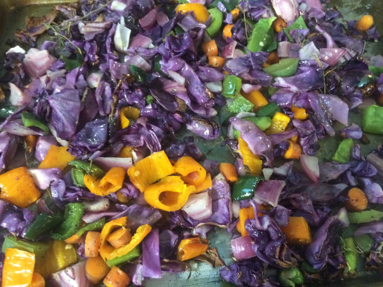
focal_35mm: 29
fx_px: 321
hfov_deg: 61.7
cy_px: 144
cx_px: 192
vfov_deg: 48.2
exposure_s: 1/15
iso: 500
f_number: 2.2
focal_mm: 4.15
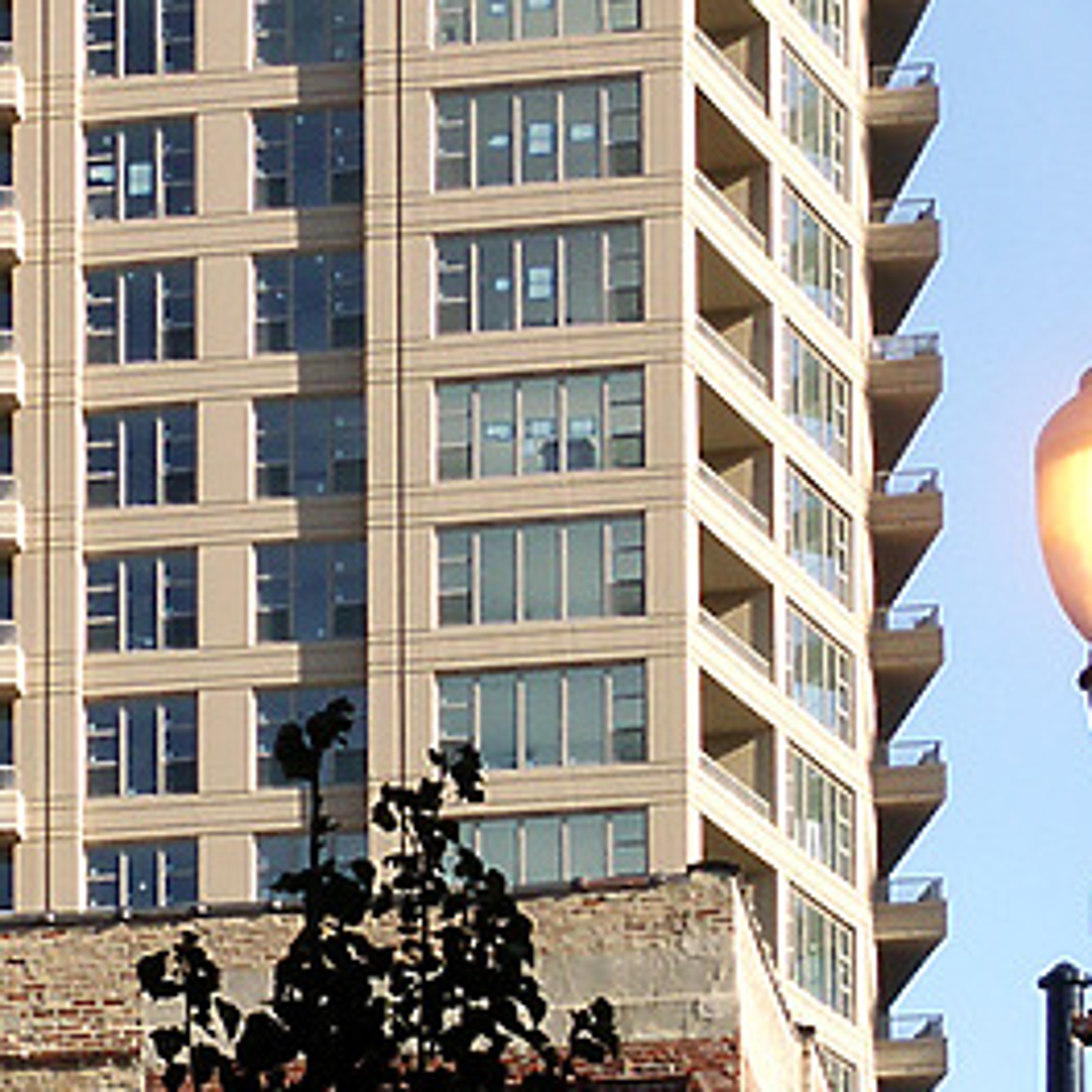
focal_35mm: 175
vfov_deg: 10.0
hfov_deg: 9.9
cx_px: -43
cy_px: 335
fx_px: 6246
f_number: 8
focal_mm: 12.11
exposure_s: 1/125
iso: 64
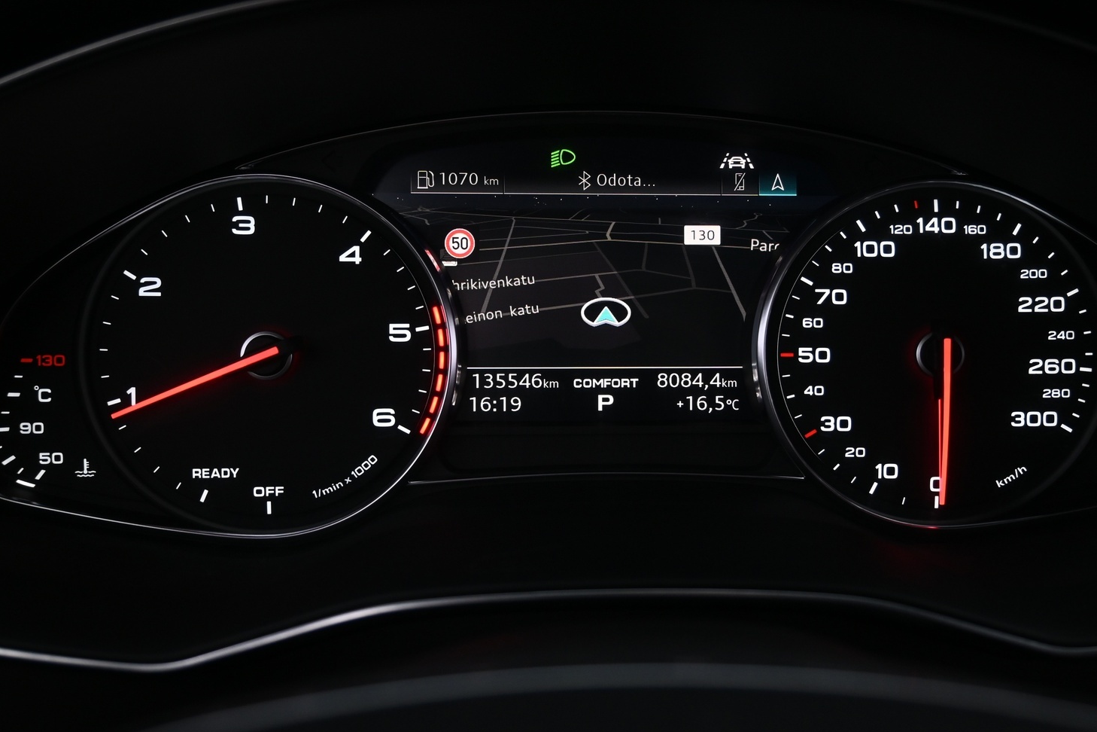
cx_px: 609
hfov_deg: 60.4
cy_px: 340
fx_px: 939
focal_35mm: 31
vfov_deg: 42.5
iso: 800
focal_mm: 18.5
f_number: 3.8
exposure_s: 1/30
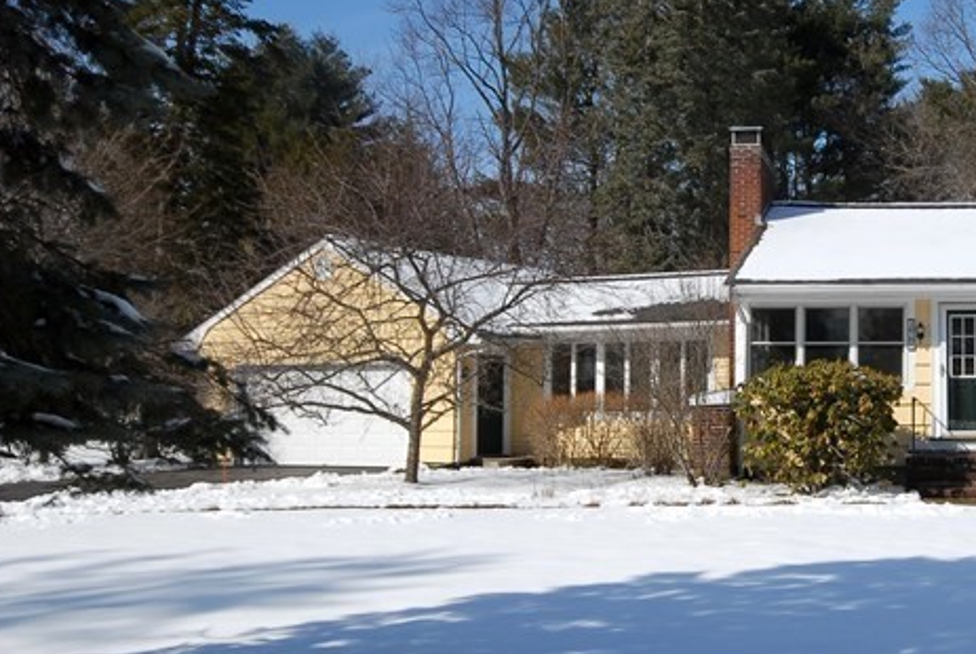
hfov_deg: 41.1
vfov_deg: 31.2
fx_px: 1170
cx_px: 913
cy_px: 299
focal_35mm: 43
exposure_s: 1/160
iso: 100
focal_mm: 13
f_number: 11
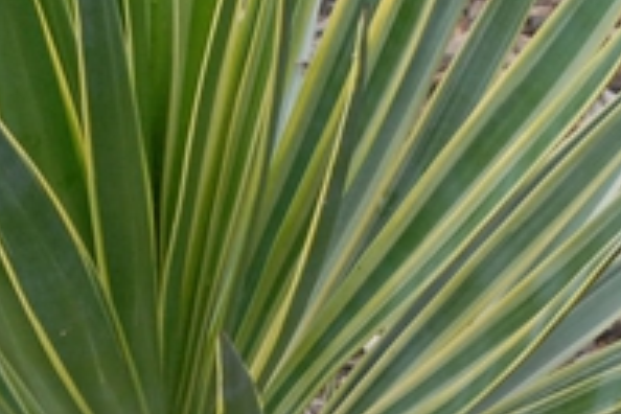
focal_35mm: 249
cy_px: 381
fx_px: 4295
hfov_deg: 8.3
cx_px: 147
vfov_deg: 5.5
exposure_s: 1/125
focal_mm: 32
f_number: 5.6
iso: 400
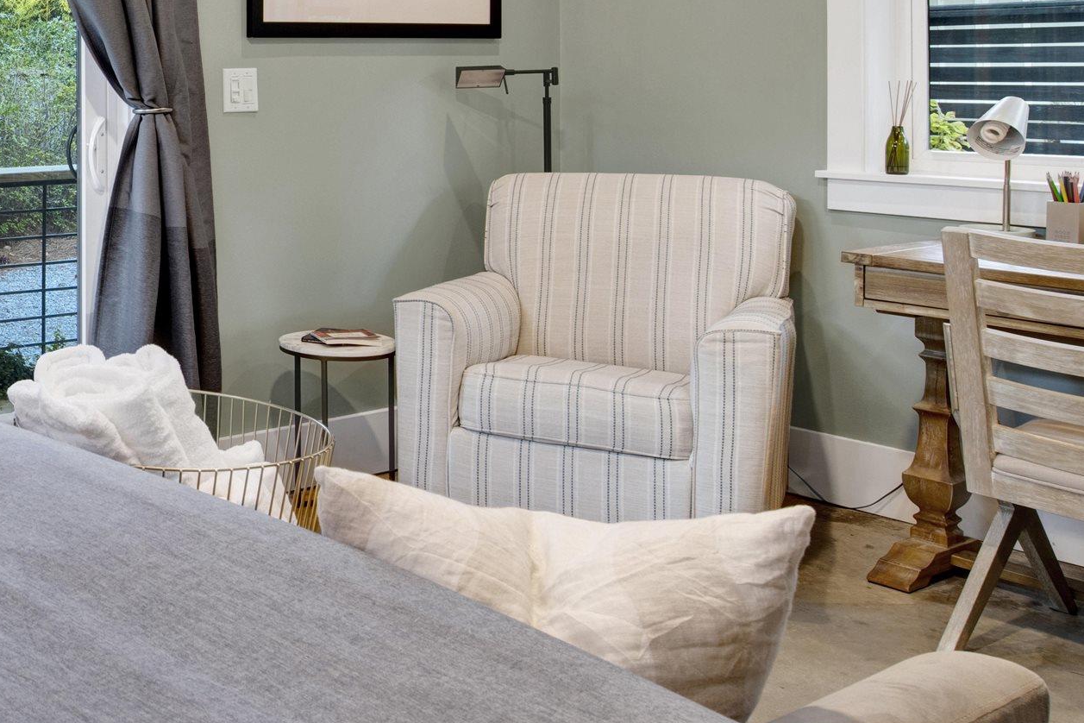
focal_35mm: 44
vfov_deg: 29.3
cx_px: -162
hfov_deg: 36.3
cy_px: 81
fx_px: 1325
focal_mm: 18
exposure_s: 1
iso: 200
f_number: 11
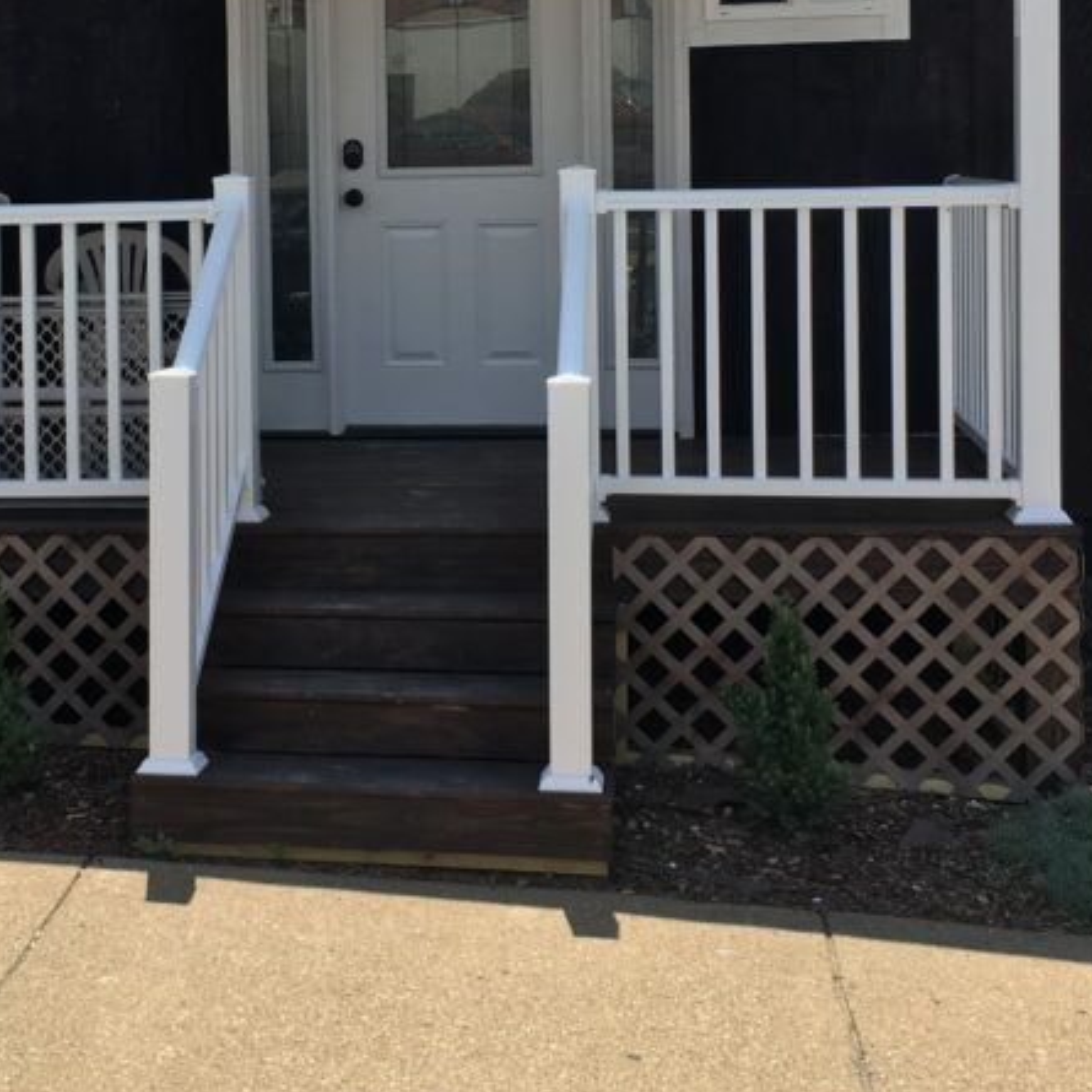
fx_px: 2106
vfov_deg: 28.6
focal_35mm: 59
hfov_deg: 28.9
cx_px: 380
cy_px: 253
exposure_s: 1/1131
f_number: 2.2
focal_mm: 4.15
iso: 25
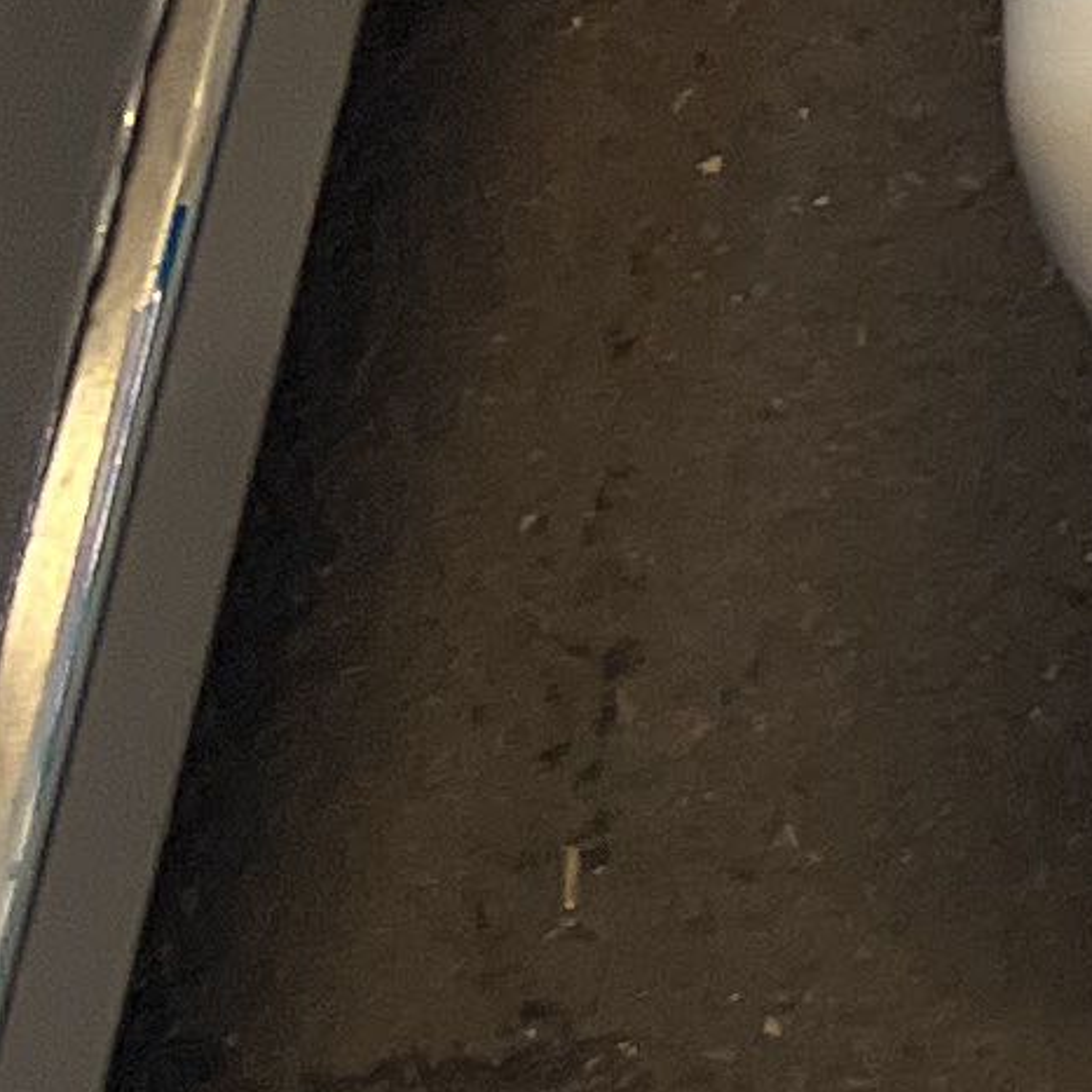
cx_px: 3351
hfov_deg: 7.6
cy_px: 87
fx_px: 7102
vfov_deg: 8.8
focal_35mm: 199
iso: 160
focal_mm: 5.7
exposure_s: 1/50
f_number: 1.5
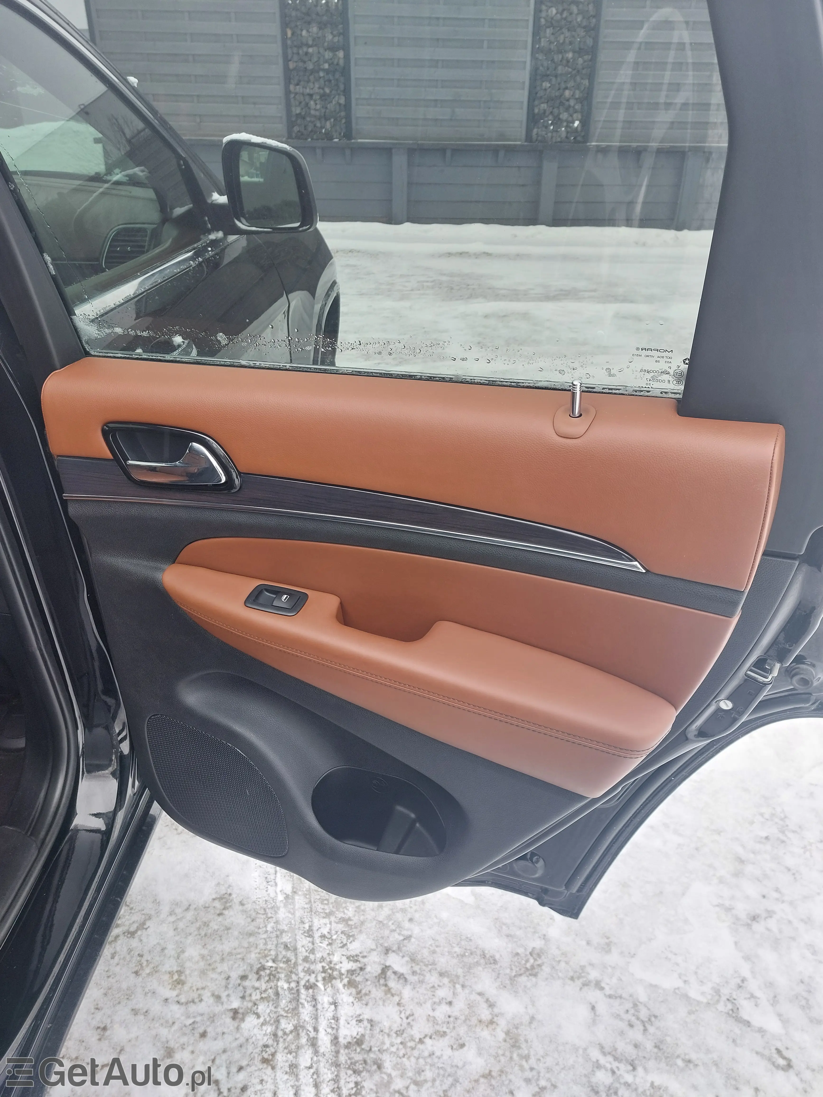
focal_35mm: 25
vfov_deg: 69.4
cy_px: 548
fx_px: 793
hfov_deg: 54.9
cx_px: 412
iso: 32
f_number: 1.8
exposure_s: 1/100
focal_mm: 5.23
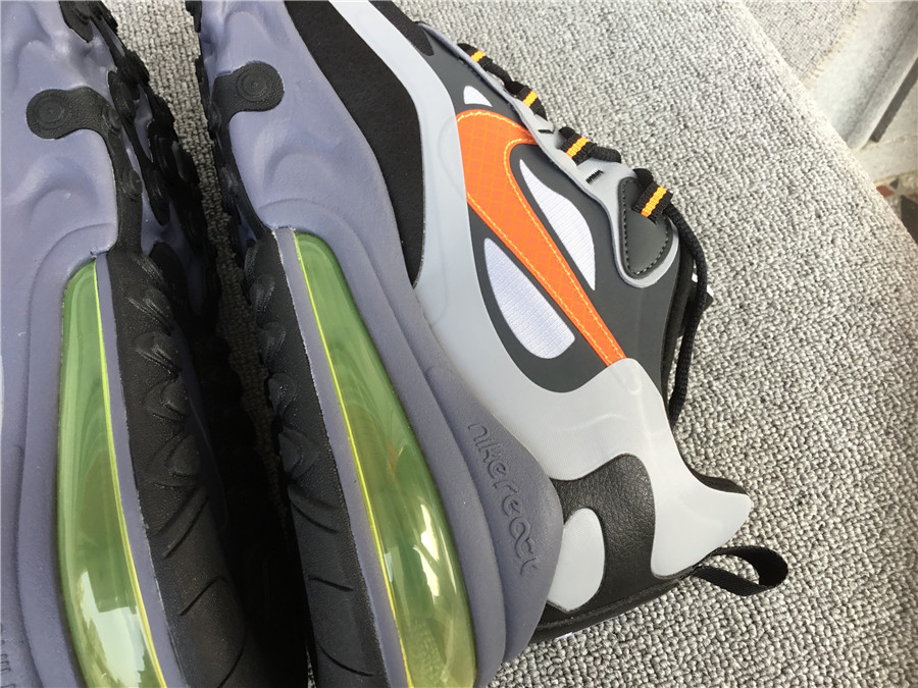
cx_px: 459
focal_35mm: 31
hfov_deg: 58.4
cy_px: 344
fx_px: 822
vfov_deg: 45.4
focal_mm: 3.3
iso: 25
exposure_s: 1/100
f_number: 2.4
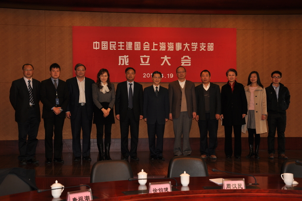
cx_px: 151
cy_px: 100
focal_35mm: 51
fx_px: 427
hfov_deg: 38.9
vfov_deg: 26.4
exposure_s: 1/30
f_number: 5.6
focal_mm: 34
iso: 200
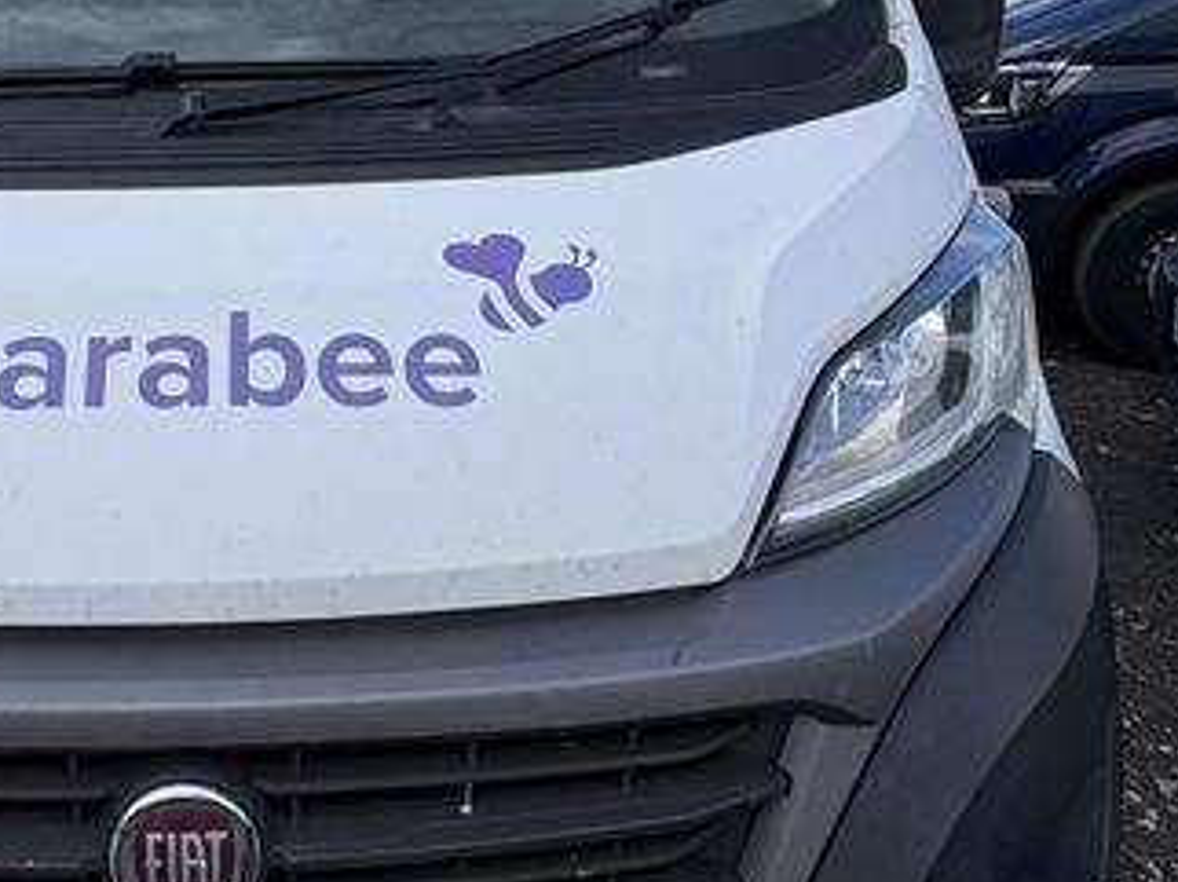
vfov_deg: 36.0
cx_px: 267
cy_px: 227
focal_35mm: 39
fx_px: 1326
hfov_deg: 45.9
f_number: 2.2
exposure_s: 1/669
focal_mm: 2.22
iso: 40
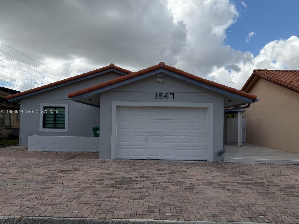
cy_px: 112
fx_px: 276
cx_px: 150
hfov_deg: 56.8
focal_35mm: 32
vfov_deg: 44.2
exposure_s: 1/6494
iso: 64
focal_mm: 6.76
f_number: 1.78
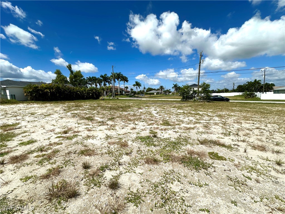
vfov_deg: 85.7
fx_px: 115
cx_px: 142
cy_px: 107
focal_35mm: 14
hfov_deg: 102.1
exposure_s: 1/4132
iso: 50
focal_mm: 2.22
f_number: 2.2
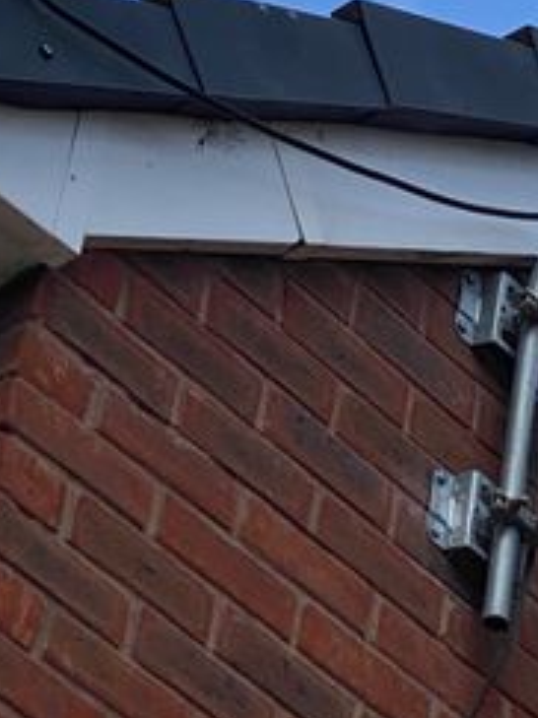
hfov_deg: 6.9
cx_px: 492
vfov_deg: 9.2
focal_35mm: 214
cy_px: 37
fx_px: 4439
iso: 20
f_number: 2
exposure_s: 1/2179
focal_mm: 6
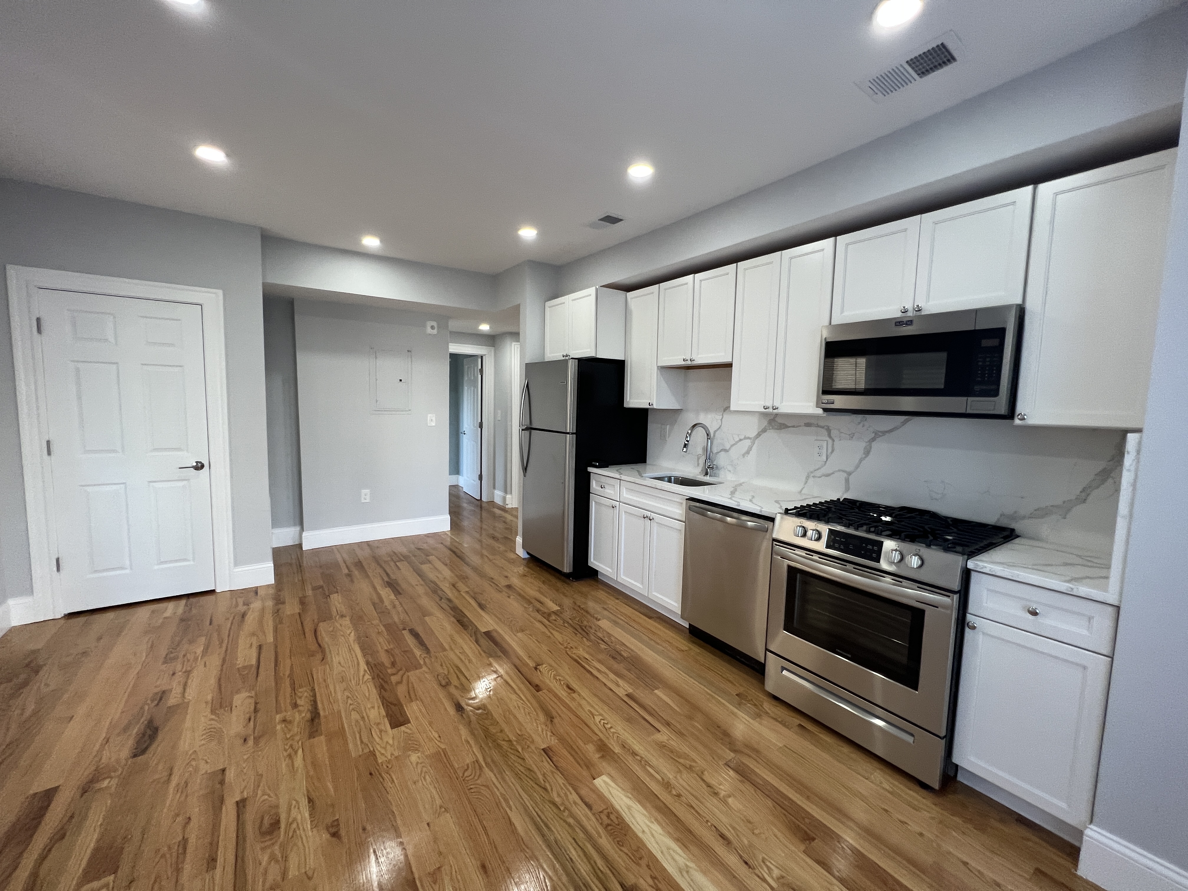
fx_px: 446
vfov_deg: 89.9
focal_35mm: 13
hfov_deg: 106.2
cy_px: 446
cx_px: 594
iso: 125
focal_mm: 1.57
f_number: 1.8
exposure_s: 1/60
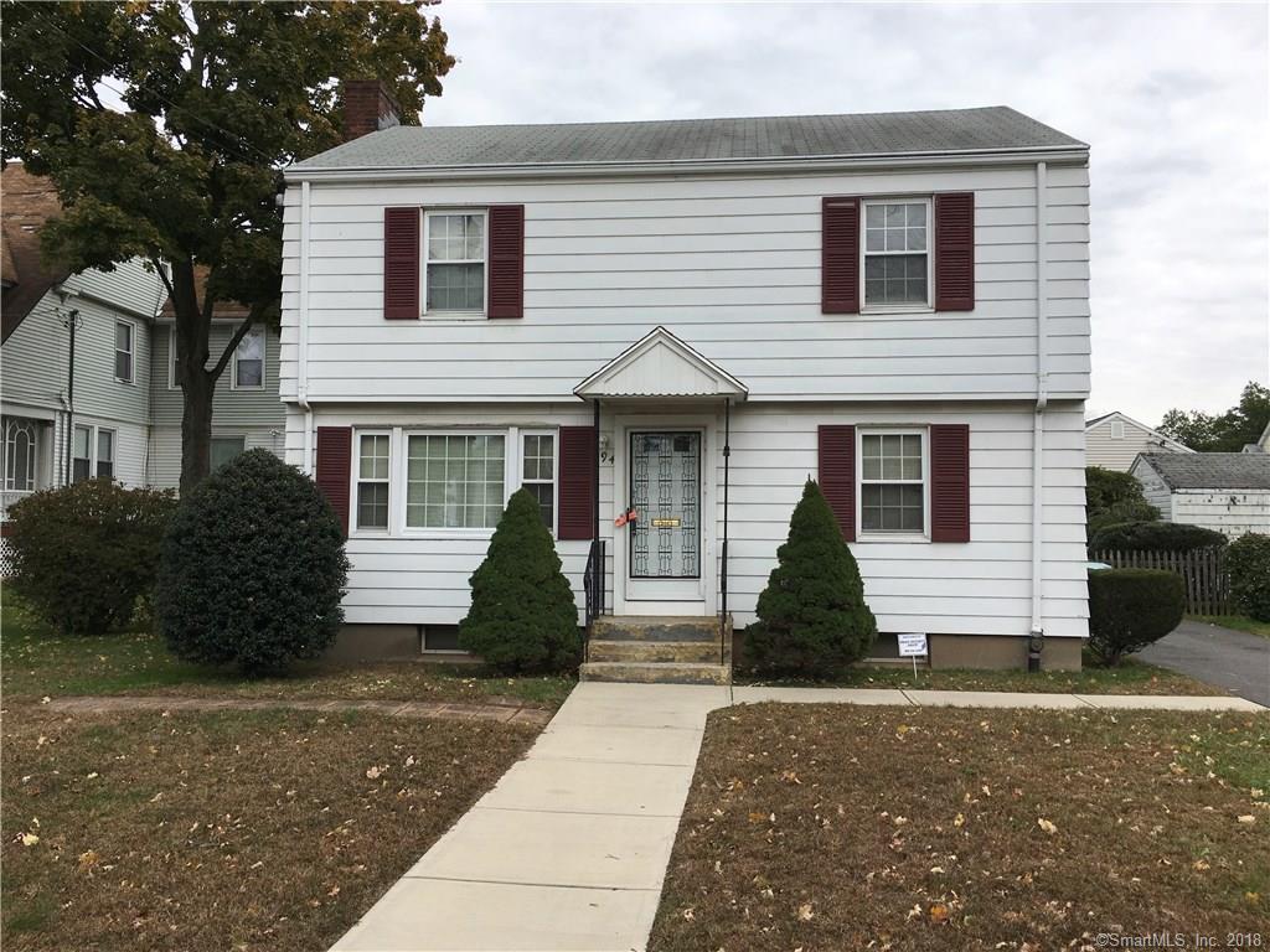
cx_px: 635
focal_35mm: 29
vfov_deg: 48.2
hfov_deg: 61.7
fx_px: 1064
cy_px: 476
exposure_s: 1/1148
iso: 25
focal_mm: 4.15
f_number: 2.2
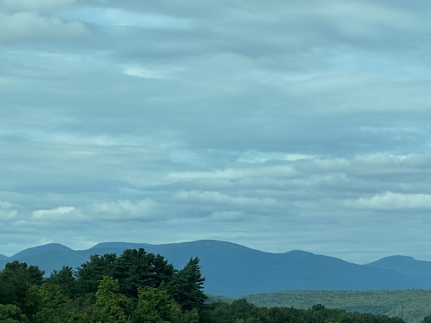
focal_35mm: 157
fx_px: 1955
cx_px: 288
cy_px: 159
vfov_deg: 9.5
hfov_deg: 12.6
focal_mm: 9
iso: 32
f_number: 2.8
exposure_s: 1/1064
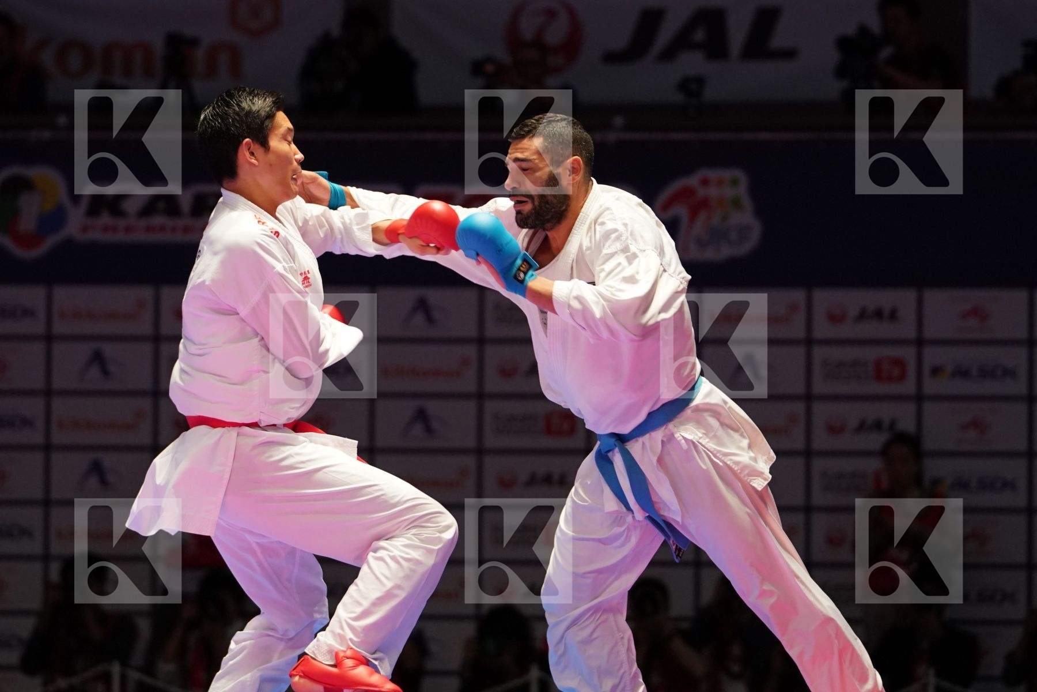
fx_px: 5271
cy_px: 346
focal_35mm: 183
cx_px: 518
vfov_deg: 7.5
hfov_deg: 11.2
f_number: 2.8
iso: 2500
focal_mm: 122
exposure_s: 1/1000
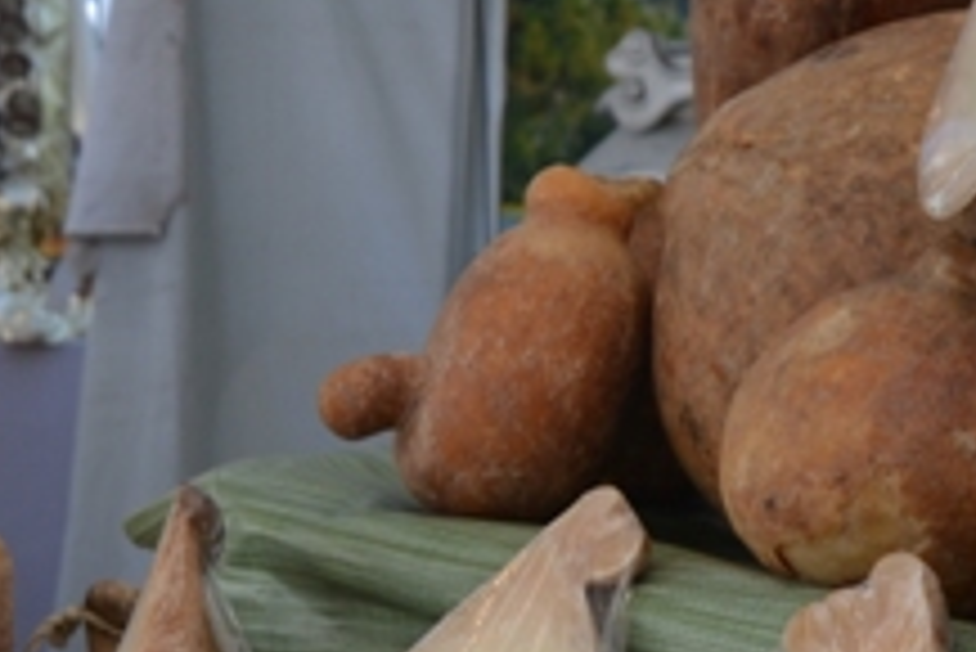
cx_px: 292
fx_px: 2844
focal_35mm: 105
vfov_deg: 12.7
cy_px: 843
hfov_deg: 19.4
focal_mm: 19
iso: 110
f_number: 5.6
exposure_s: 1/125
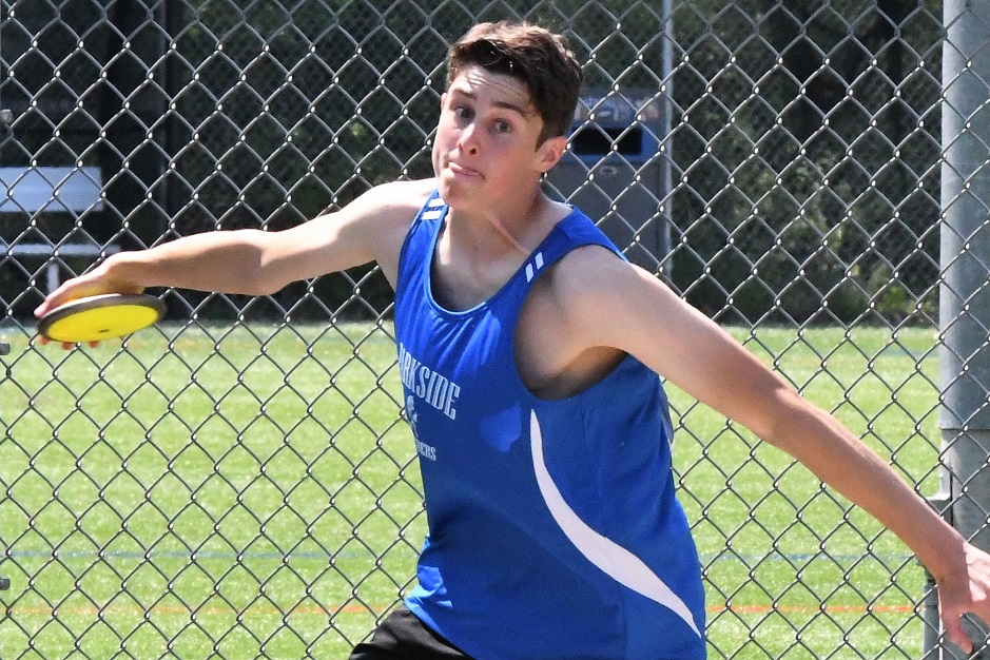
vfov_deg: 4.6
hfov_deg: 6.9
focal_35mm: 300
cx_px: 495
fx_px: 8249
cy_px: 330
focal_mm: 200
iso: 4000
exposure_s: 1/1000
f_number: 20
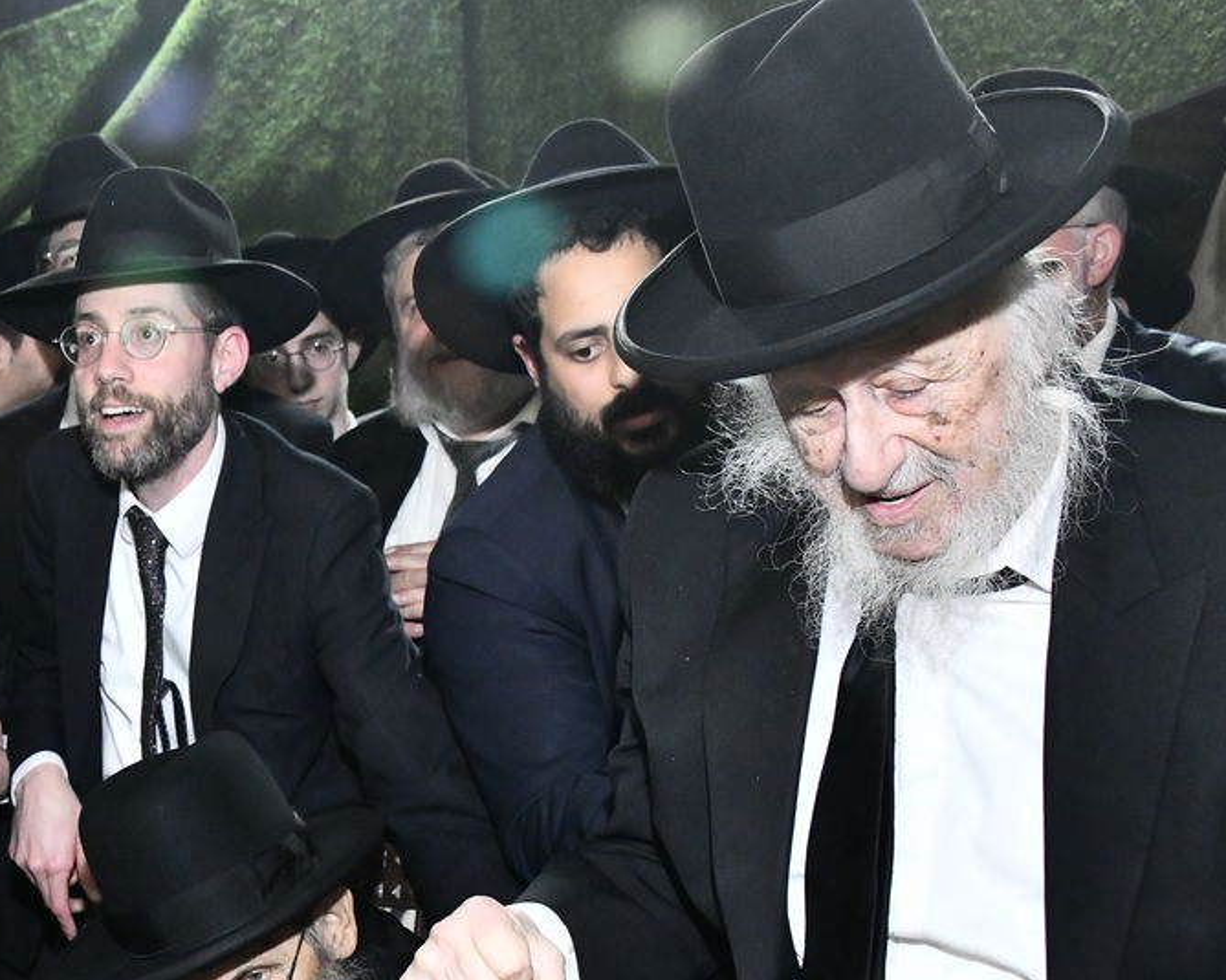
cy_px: 723
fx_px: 1995
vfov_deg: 27.3
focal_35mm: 55
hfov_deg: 32.4
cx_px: 110
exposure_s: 1/320
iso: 2500
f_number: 5.6
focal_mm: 28
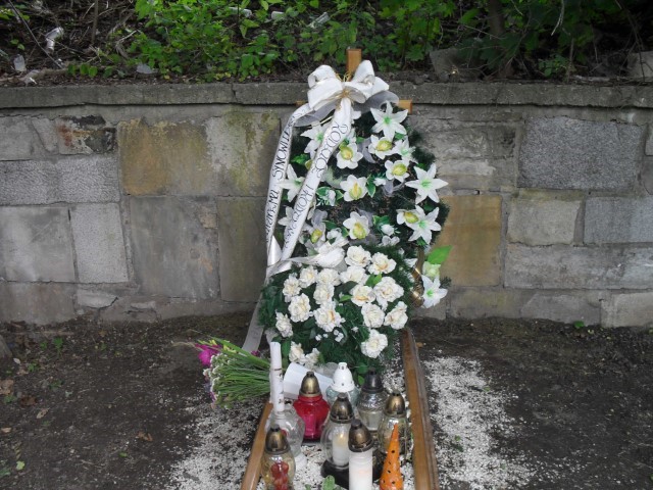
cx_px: 326
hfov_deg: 52.6
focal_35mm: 35
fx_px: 660
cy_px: 245
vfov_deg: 40.7
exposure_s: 1/90
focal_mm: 6.3
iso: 100
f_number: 3.2
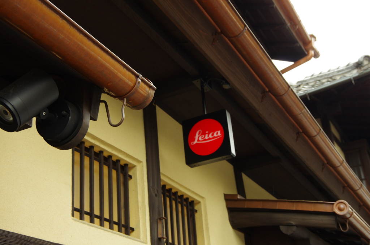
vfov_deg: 24.9
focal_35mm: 54
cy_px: 122
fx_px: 554
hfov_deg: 36.9
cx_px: 185
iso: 800
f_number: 8
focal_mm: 36
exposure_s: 1/100
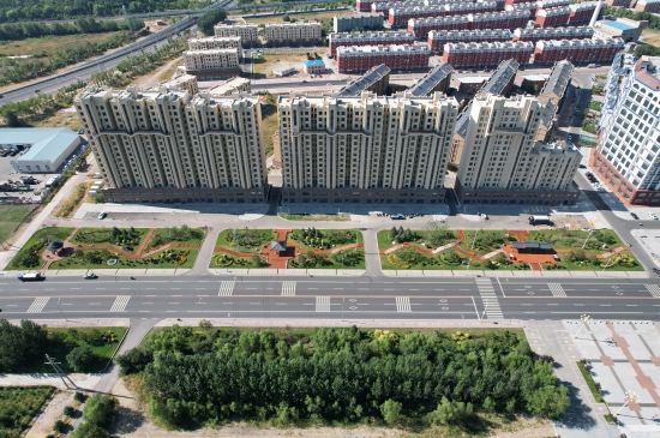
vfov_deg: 57.1
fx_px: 403
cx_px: 330
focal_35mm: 22
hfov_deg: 78.7
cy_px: 219
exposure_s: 1/1500
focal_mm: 8.38
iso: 140
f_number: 2.8
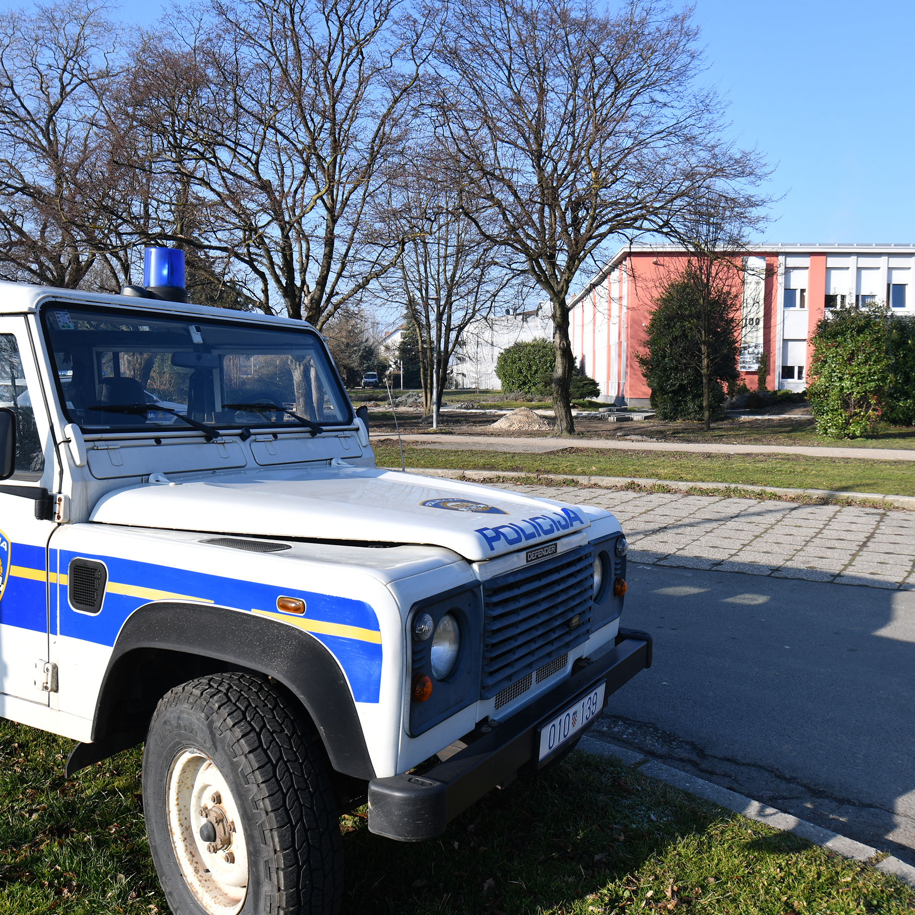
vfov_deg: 54.0
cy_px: 470
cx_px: 497
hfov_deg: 54.0
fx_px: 897
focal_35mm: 30
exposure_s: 1/250
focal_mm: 16
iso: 64
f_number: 6.3
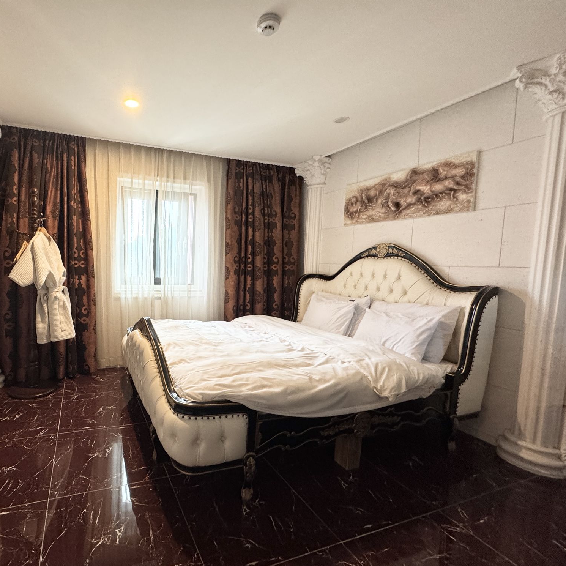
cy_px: 289
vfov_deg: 84.0
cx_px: 186
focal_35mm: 17
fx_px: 314
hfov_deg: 81.0
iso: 320
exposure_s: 1/60
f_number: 2.2
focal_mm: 2.22
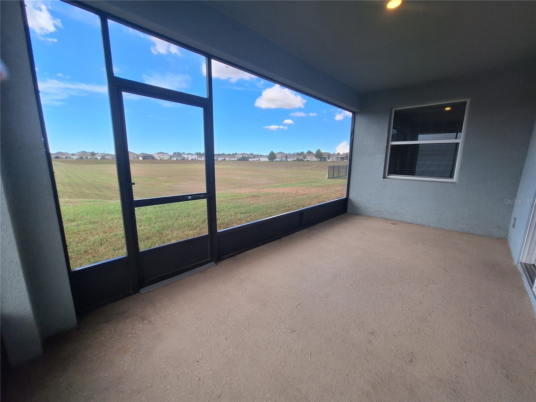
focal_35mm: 13
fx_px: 201
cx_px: 268
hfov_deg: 106.2
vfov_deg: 89.9
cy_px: 201
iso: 40
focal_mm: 1.74
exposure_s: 1/360
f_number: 2.2
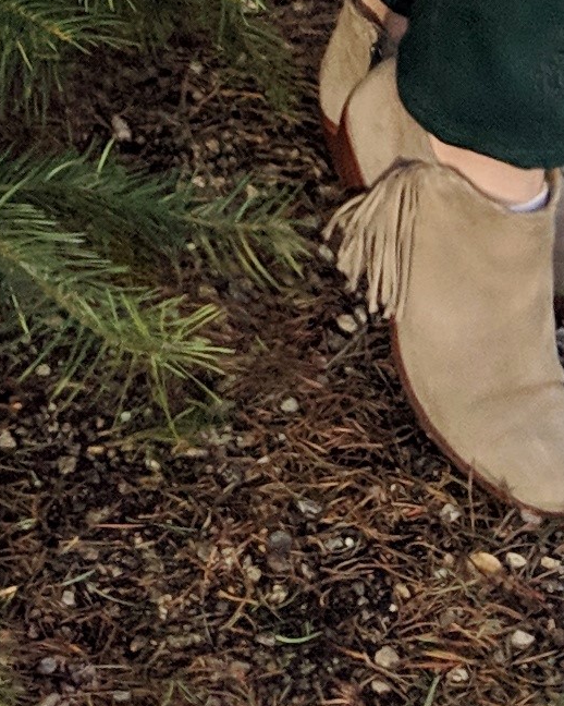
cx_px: -47
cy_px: -1419
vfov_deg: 9.3
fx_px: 3424
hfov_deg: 9.3
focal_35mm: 164
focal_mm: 4.44
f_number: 1.8
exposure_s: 1/1672
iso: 53
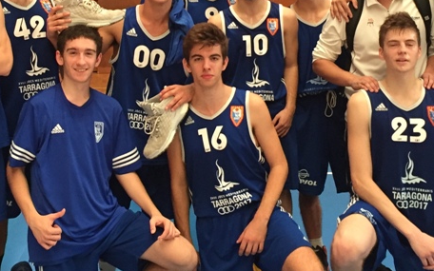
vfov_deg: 18.5
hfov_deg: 29.7
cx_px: 166
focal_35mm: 69
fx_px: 816
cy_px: 26
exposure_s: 1/33
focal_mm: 4.15
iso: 200
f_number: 2.2
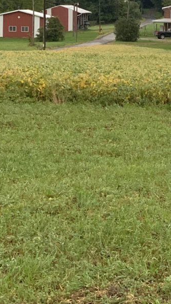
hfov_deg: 8.2
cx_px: 269
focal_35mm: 145
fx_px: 1168
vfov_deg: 14.7
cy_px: 41
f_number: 2.4
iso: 40
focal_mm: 6
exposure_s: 1/122
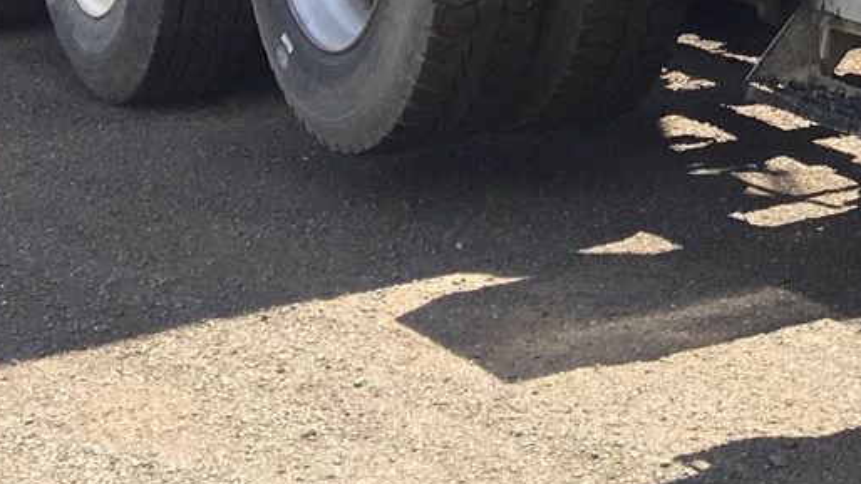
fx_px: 2831
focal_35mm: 124
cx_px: 1665
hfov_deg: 14.6
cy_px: -318
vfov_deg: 9.4
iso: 25
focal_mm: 4.15
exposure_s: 1/506
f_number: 2.2
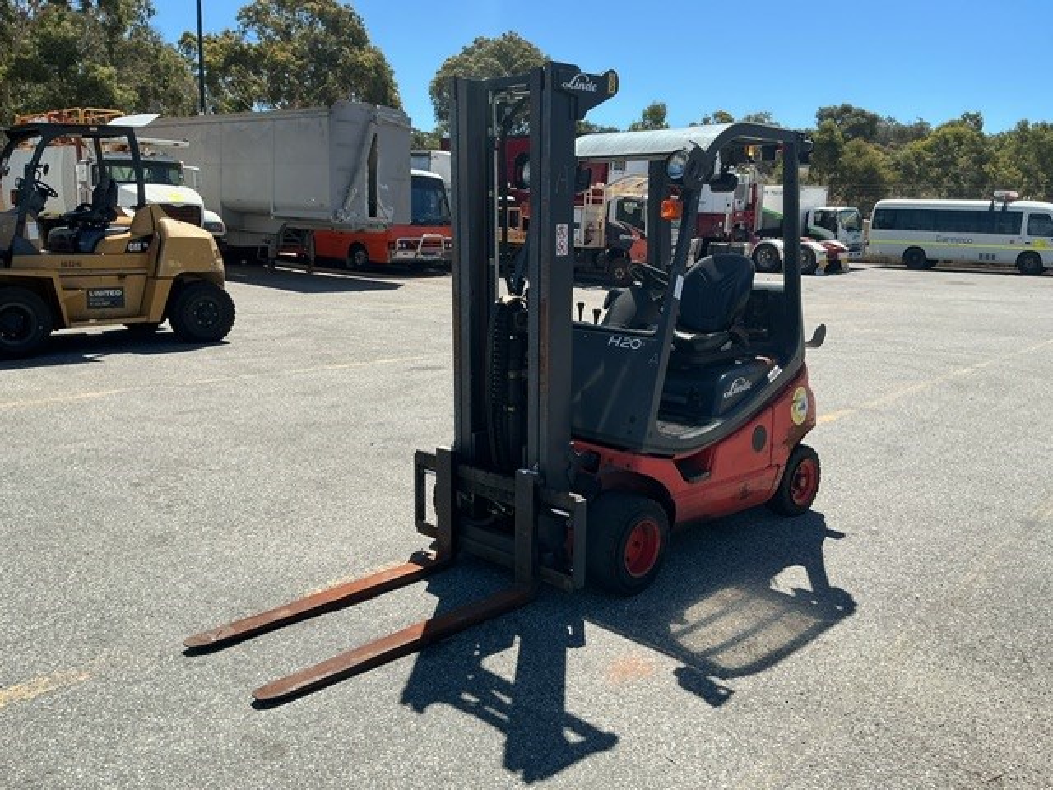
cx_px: 526
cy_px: 395
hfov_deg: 61.7
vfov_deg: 48.2
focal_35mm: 29
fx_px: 882
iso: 25
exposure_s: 1/1786
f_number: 1.8
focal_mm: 3
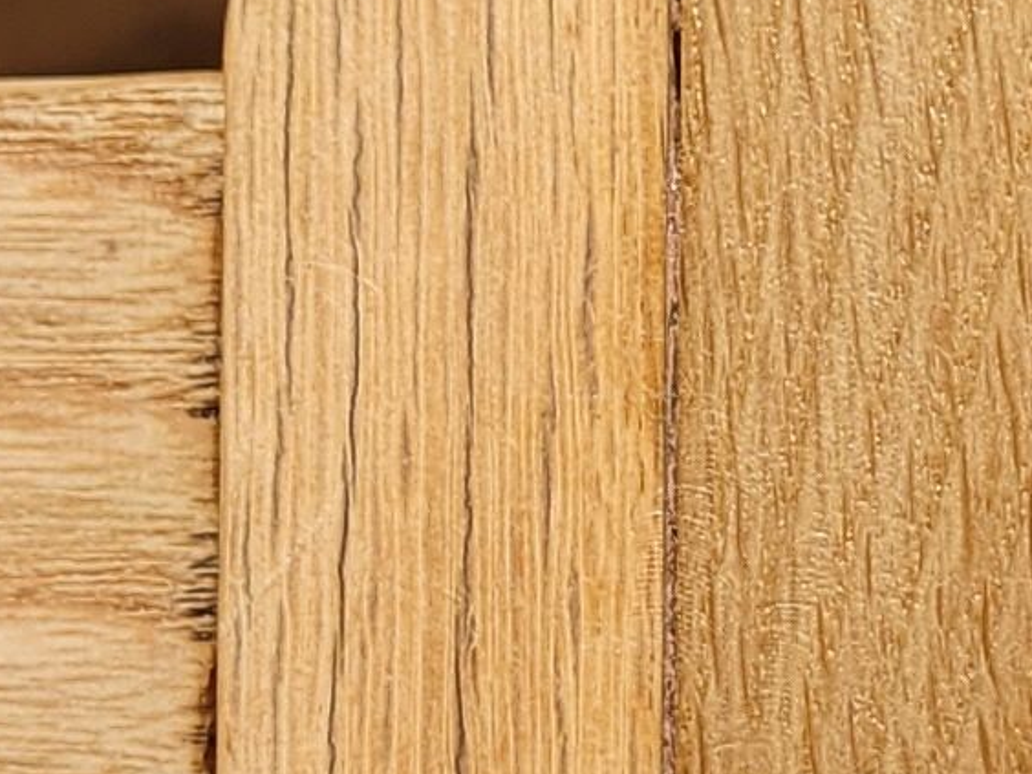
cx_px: 842
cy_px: 527
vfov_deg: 8.0
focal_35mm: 186
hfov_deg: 10.6
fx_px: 5545
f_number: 1.8
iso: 40
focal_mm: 5.4
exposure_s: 1/541
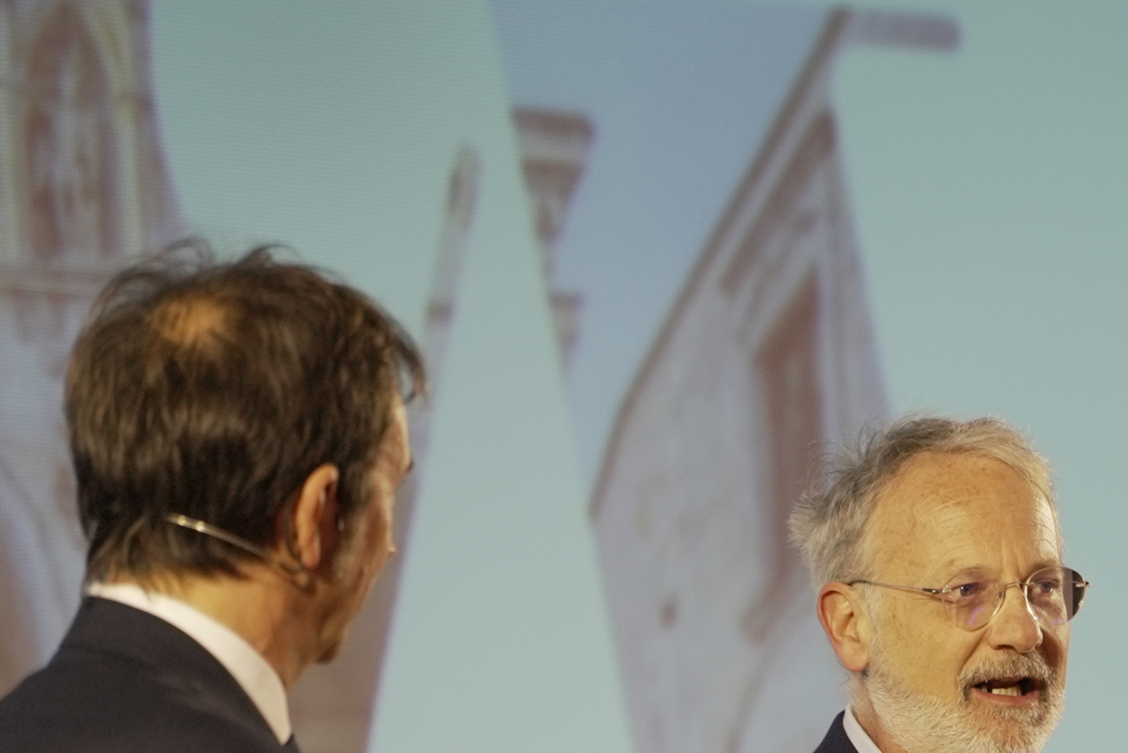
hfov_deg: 4.9
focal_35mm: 423
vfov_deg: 3.2
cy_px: 834
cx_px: 1311
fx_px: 13258
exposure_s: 1/160
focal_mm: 150
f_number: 2.8
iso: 1000
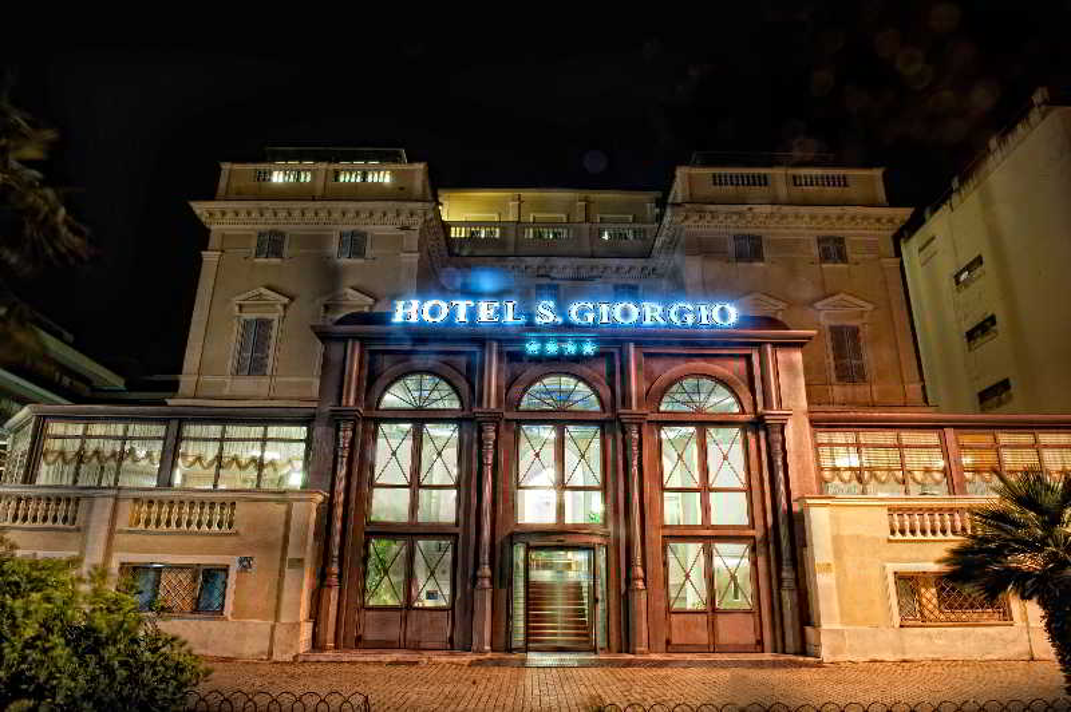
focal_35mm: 24
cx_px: 536
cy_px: 356
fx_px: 713
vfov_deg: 53.1
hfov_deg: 73.8
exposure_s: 30
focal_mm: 24
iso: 250
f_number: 22
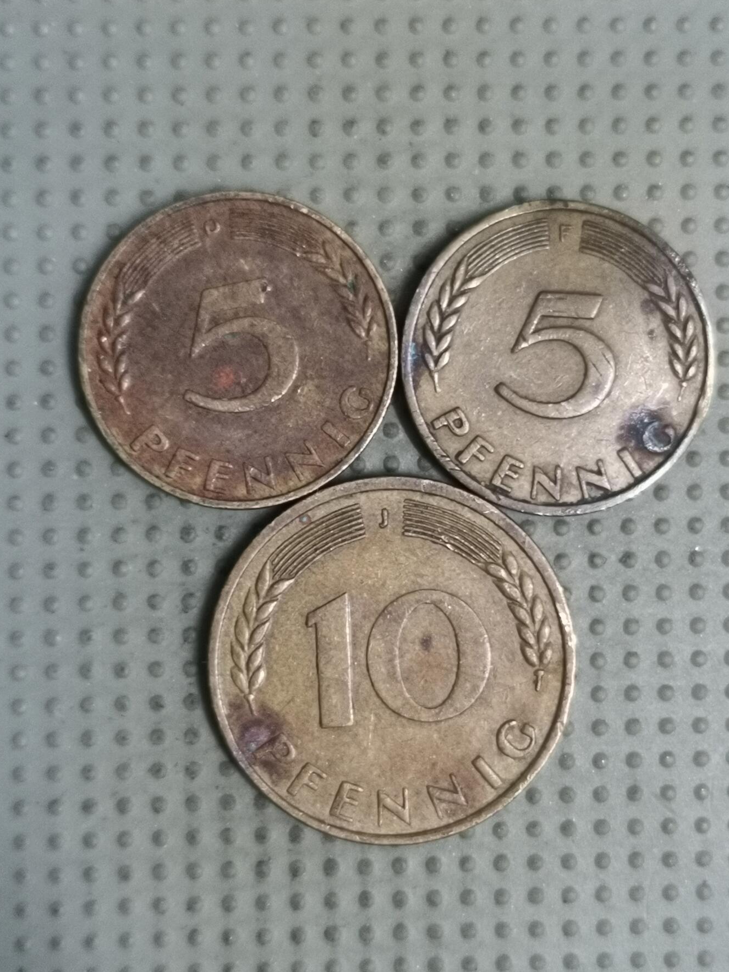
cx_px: 366
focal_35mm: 53
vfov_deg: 36.2
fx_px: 1488
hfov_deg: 27.5
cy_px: 482
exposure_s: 1/22.5
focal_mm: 4.75
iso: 500
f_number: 1.8
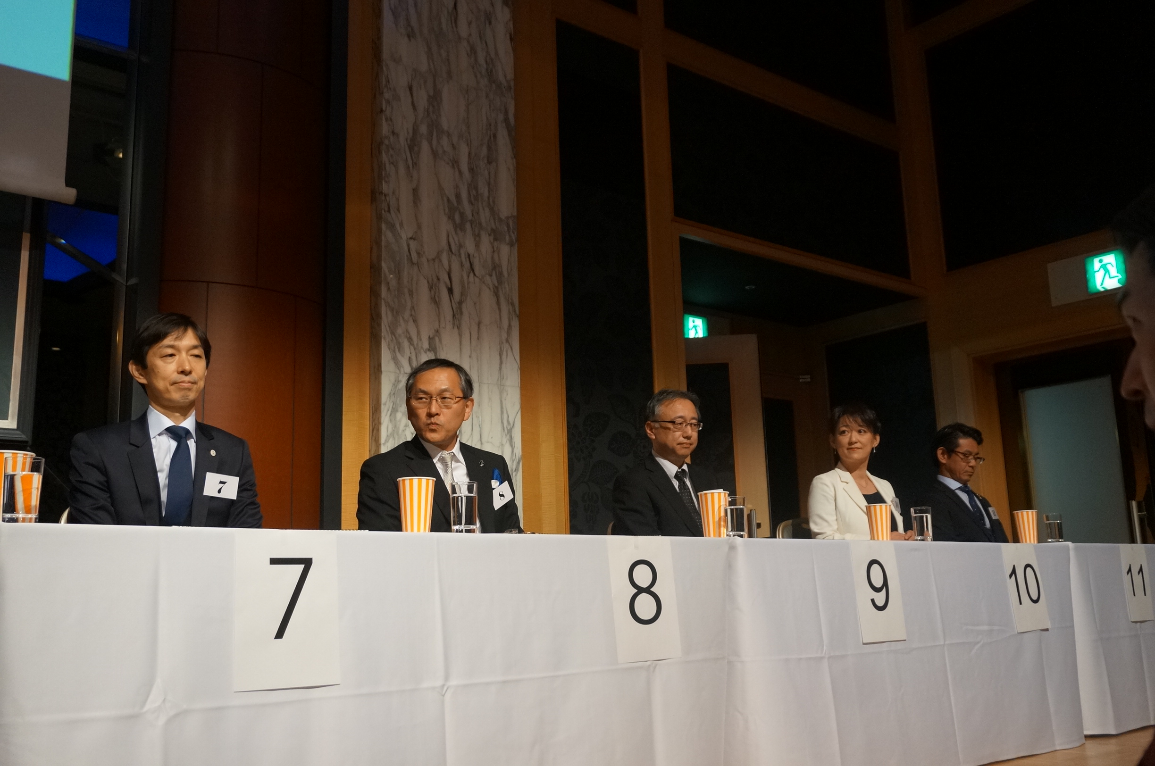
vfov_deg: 39.8
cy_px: 383
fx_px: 1057
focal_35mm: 33
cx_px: 578
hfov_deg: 57.3
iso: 1600
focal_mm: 22
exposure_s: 1/160
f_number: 4
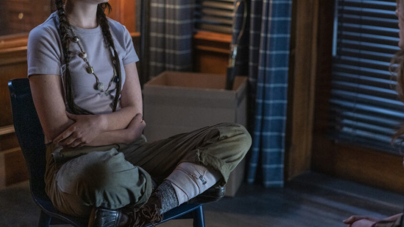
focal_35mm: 70
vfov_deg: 17.2
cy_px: 71
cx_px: 222
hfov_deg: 30.1
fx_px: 750
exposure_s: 1/160
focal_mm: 55
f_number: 2.2
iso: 2000
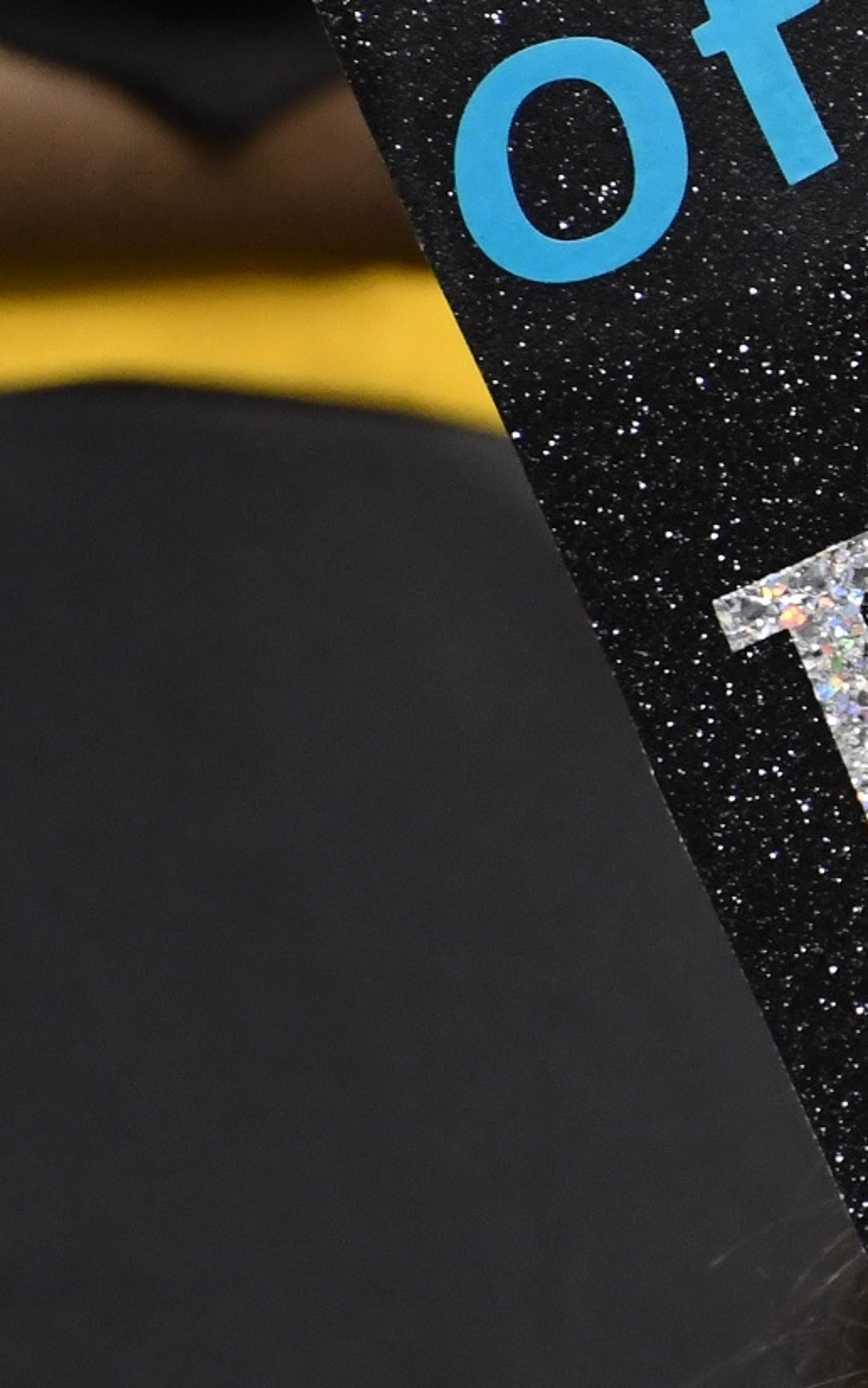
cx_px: 1509
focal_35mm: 1548
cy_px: 345
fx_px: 58560
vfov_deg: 1.4
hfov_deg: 0.8
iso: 2500
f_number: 6.3
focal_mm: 300
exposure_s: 1/125
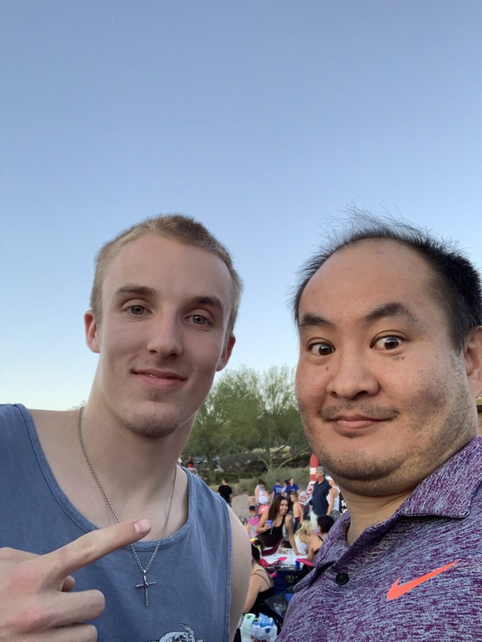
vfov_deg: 56.8
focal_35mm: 32
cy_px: 321
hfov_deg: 44.2
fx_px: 594
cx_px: 241
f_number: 2.2
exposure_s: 1/91
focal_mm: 2.87
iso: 64
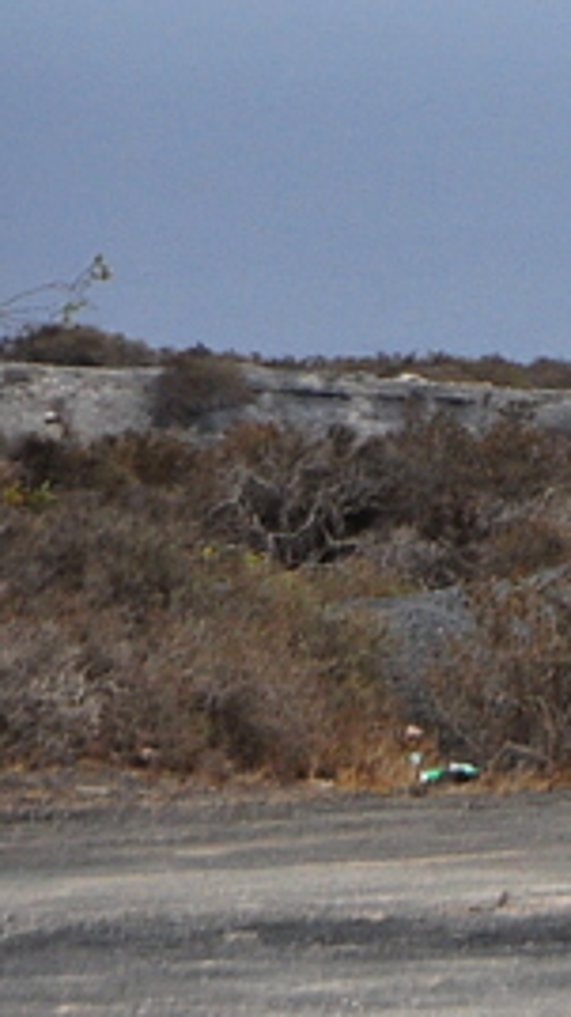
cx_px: 2159
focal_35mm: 735
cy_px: -40
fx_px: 19824
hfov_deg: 1.6
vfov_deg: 2.9
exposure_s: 1/800
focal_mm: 105
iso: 400
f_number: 7.1
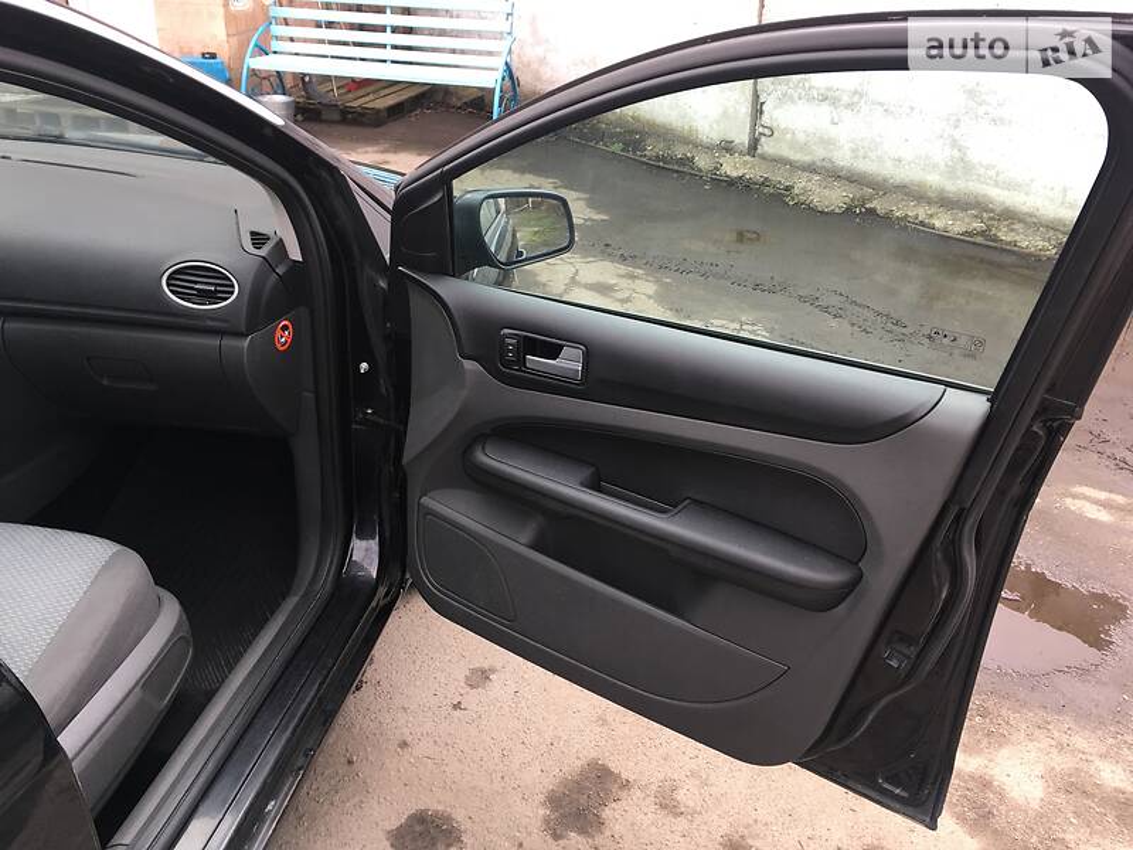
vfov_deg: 48.2
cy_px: 425
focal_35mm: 29
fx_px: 949
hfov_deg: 61.7
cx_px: 566
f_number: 2.2
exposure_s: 1/100
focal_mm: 4.2
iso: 32
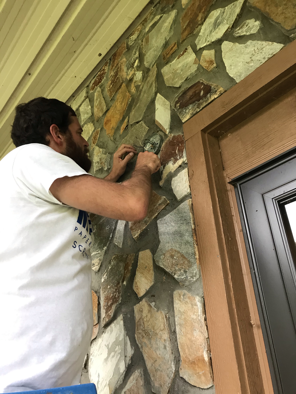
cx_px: 148
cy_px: 197
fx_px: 319
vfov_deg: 63.4
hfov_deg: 49.7
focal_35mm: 28
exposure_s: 1/15
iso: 40
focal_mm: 3.99
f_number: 1.8
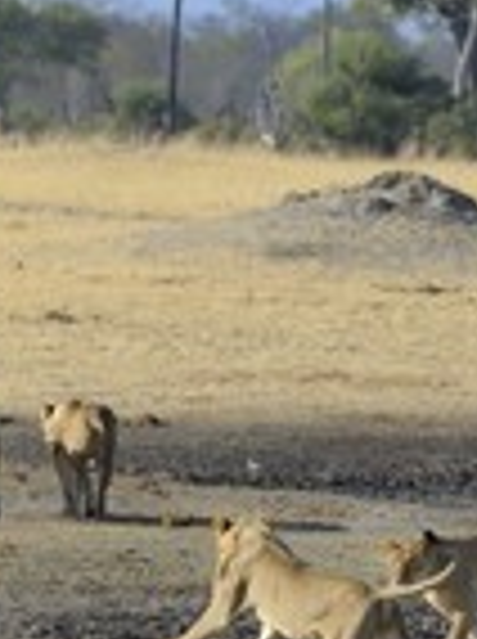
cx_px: 86
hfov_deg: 1.9
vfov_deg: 2.5
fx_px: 14706
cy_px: 261
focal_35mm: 798
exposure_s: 1/500
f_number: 10
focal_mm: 280
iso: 400
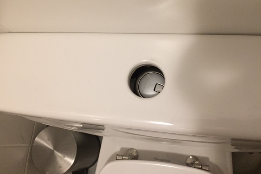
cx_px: 127
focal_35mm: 31
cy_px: 75
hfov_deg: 60.3
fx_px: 225
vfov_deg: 42.2
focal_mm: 4.15
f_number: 2.2
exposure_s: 1/20
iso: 250
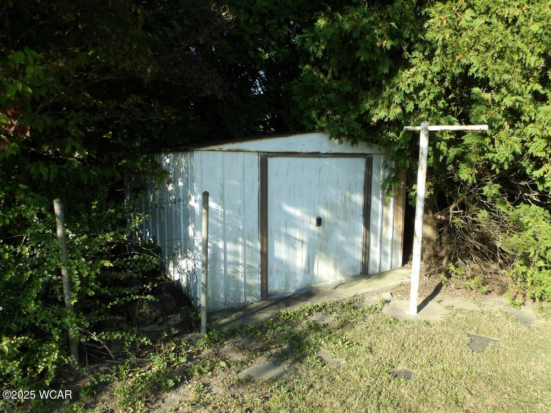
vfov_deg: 58.9
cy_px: 206
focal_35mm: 23
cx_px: 276
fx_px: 366
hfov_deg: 73.9
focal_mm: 4.2
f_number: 4.1
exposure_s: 1/241
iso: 100
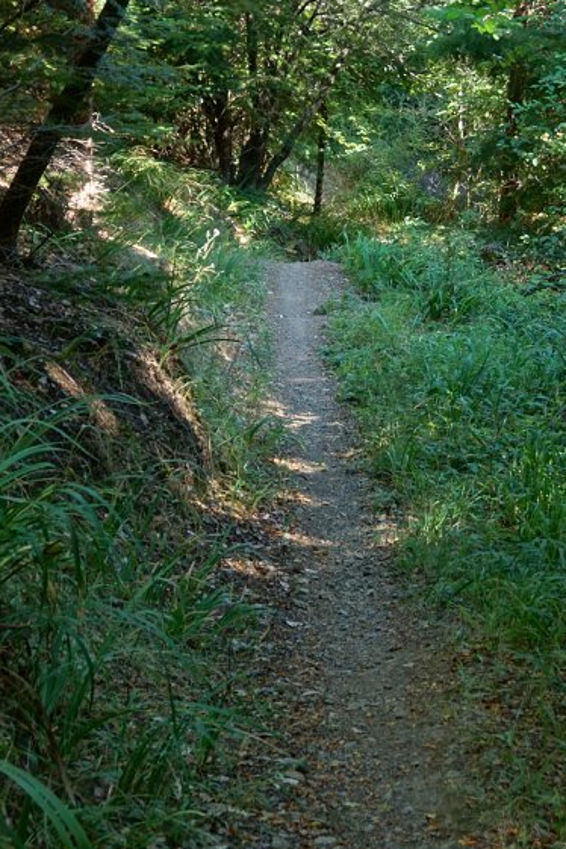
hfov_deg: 16.1
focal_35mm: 85
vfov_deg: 23.9
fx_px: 2002
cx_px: 381
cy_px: 313
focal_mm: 31
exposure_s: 1/60
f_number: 5
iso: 500
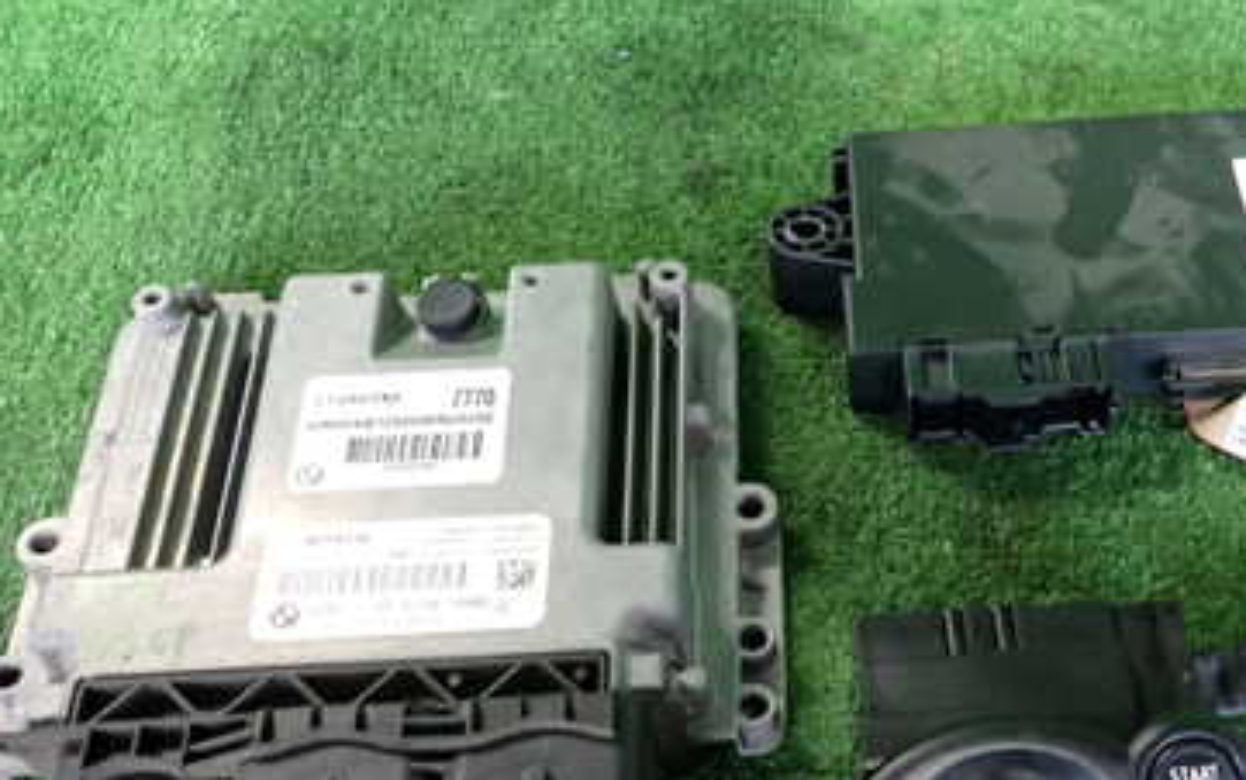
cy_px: 521
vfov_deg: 29.0
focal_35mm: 44
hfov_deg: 44.5
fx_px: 1495
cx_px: 839
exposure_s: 1/30
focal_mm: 4.5
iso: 400
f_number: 2
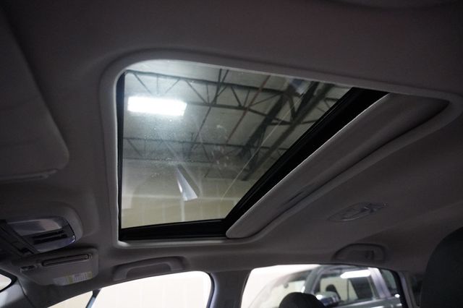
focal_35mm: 24
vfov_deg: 53.1
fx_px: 308
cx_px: 232
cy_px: 154
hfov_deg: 73.8
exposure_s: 1/100
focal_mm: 16
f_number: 3.5
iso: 6400
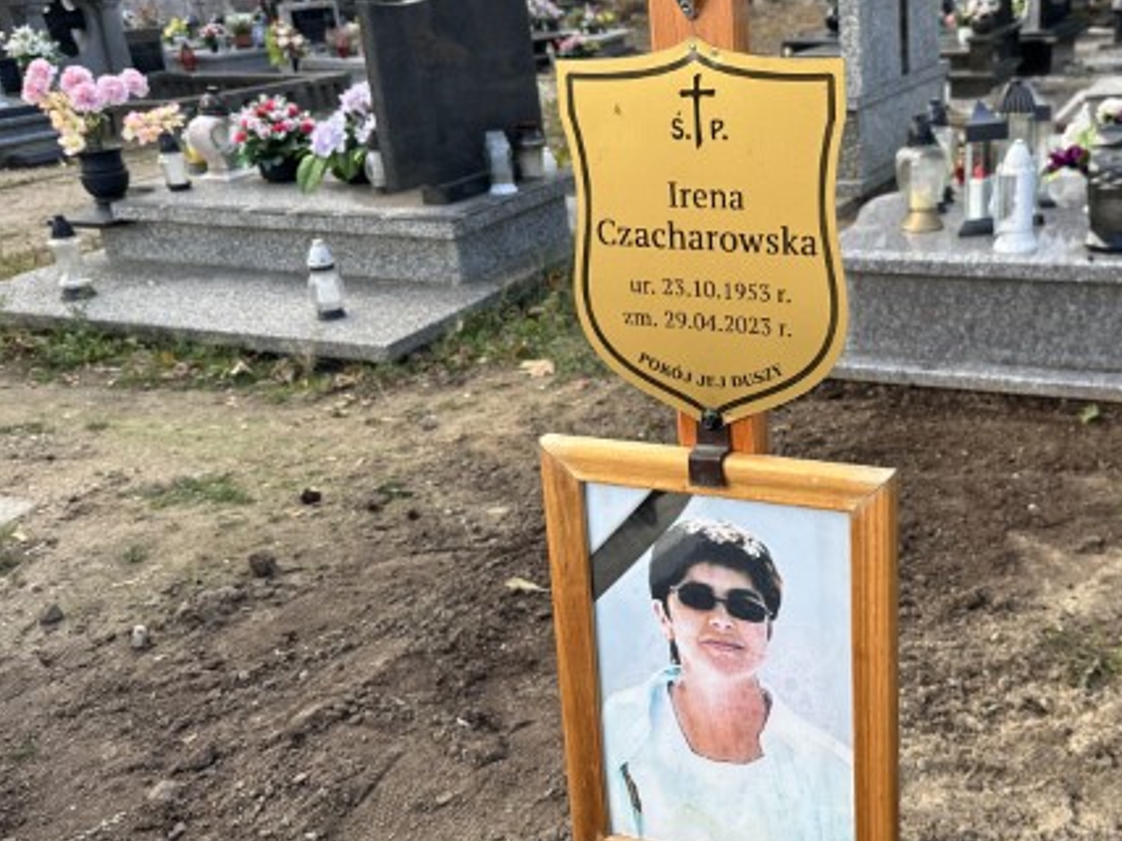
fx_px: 1167
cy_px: 352
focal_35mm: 36
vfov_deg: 39.5
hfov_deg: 49.4
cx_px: 836
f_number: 1.78
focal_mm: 6.86
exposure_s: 1/803
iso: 80
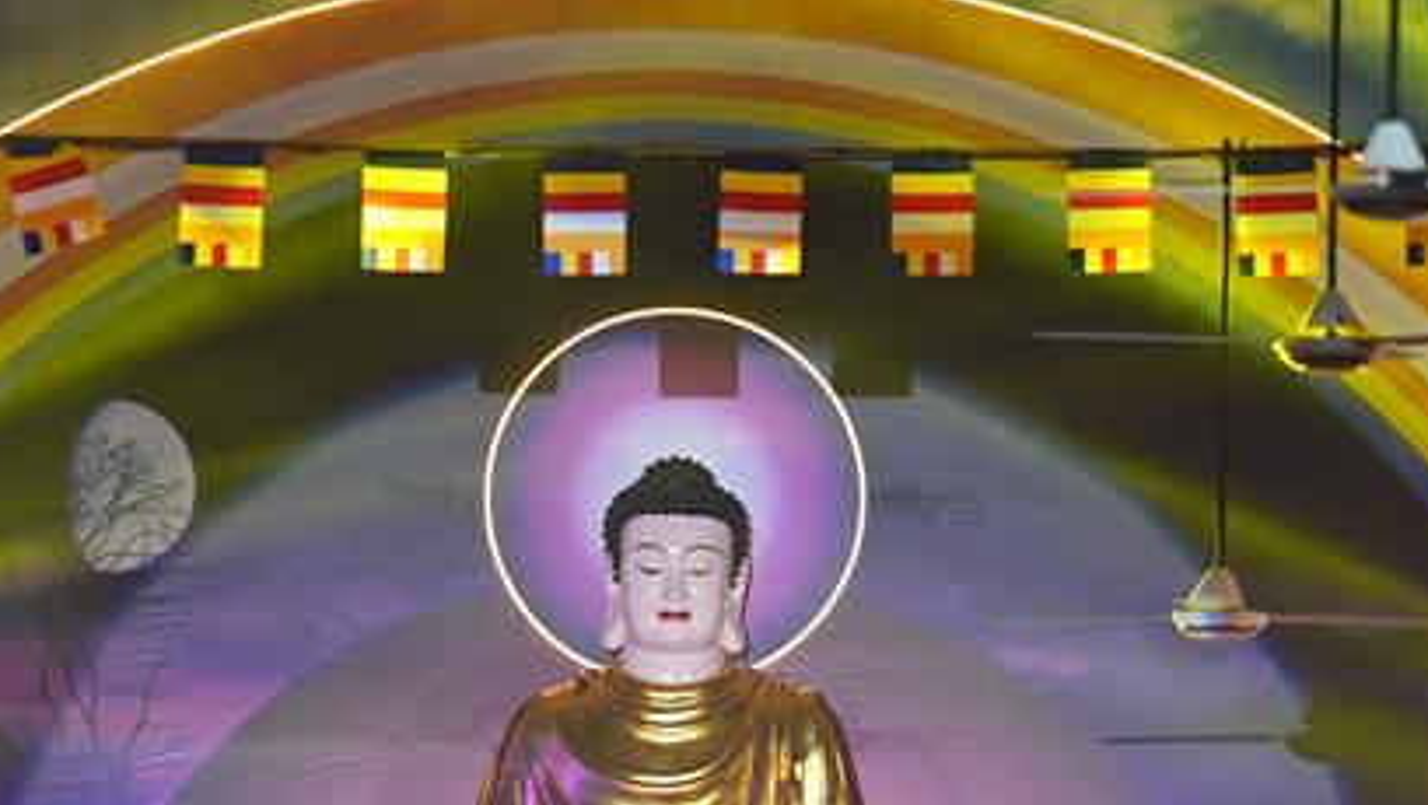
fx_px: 15874
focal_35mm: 419
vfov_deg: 2.9
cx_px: 668
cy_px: 836
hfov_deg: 5.2
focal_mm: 136
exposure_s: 1/100
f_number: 2.8
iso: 320
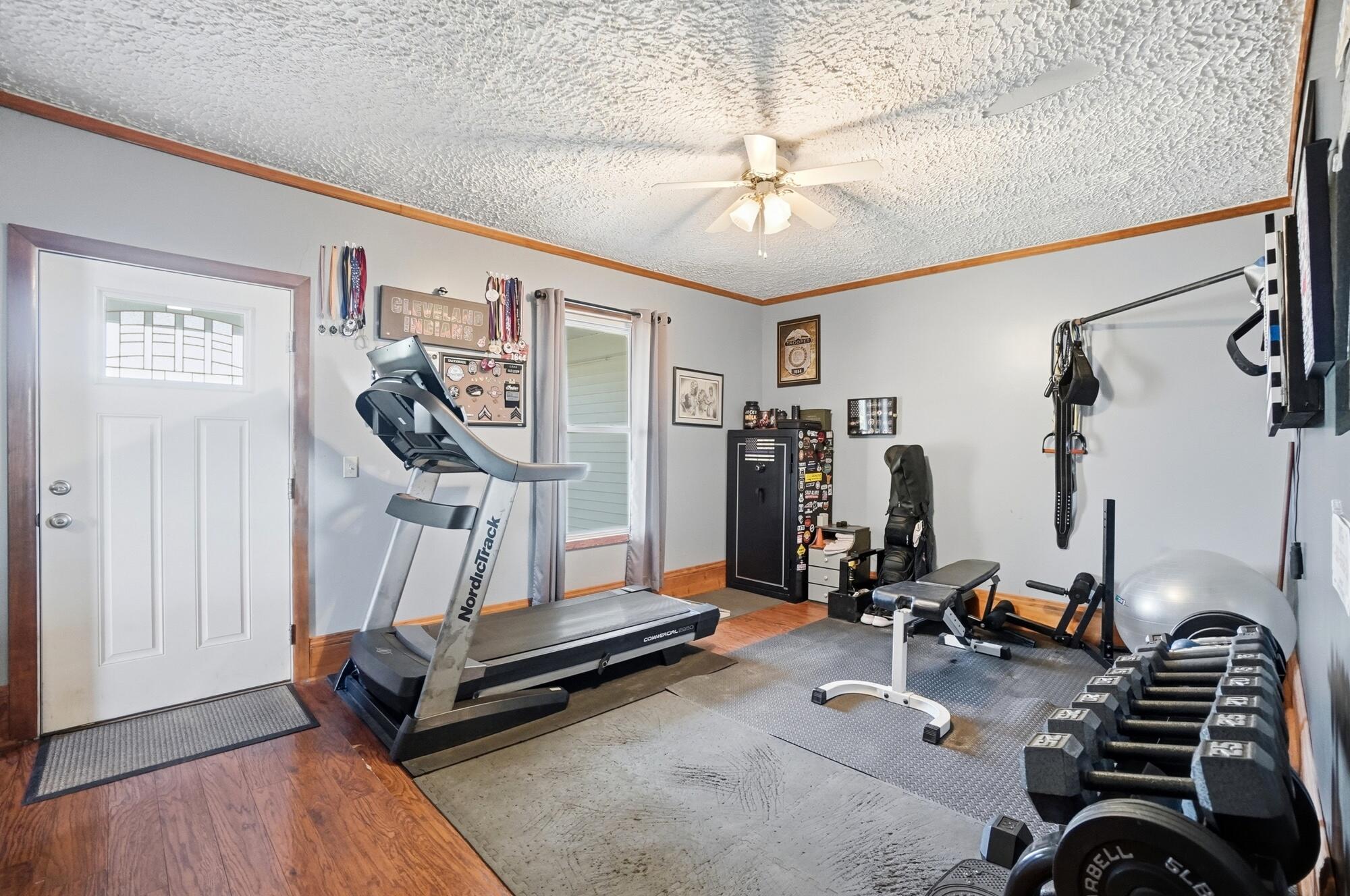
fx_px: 562
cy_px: 448
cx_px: 675
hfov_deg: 100.5
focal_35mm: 15
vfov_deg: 77.2
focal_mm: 10
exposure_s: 1/40
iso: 100
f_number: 4.5
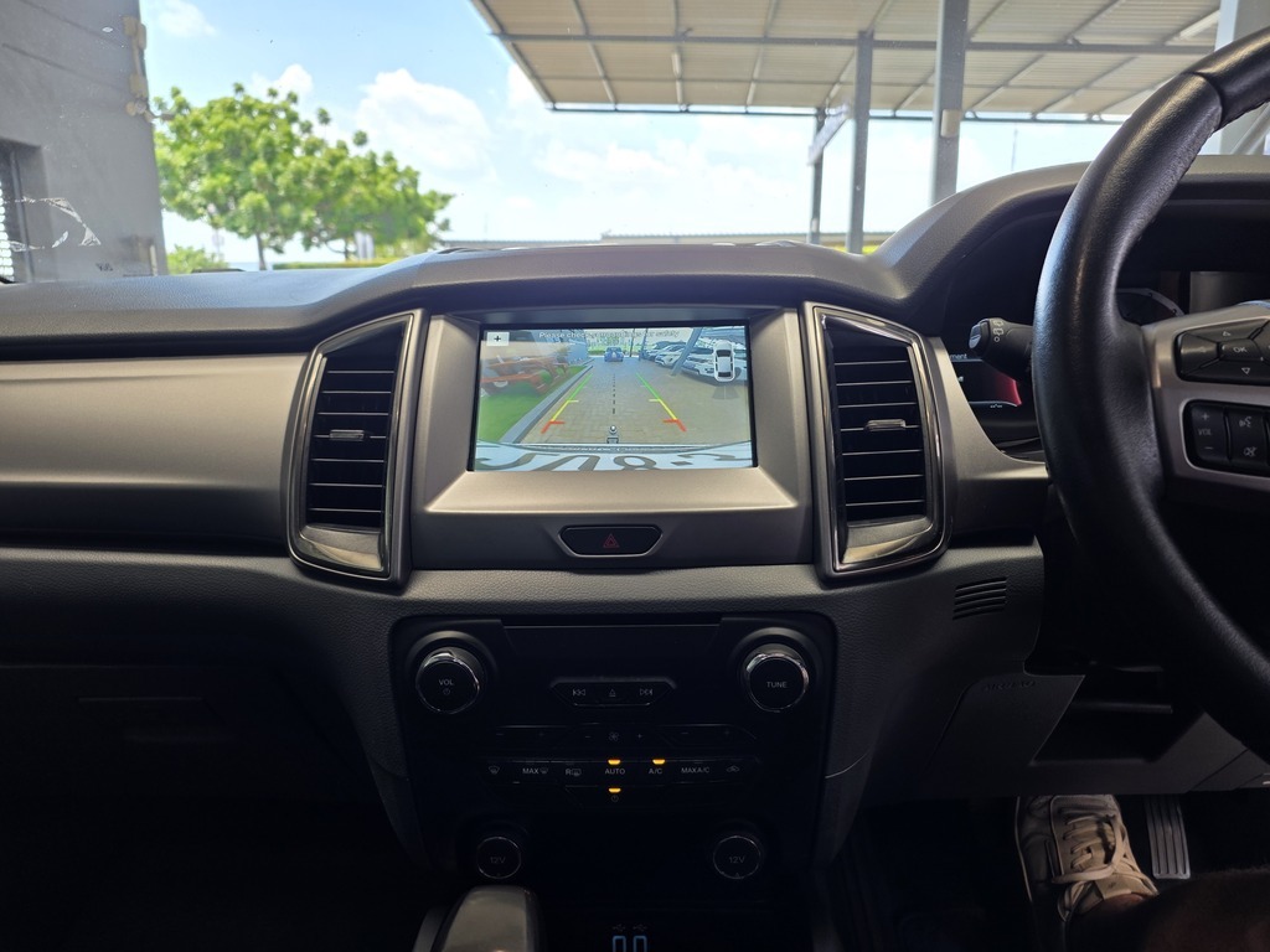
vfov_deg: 58.9
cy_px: 476
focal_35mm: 23
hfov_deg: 73.9
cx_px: 635
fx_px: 844
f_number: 1.7
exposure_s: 1/180
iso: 80
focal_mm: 6.25
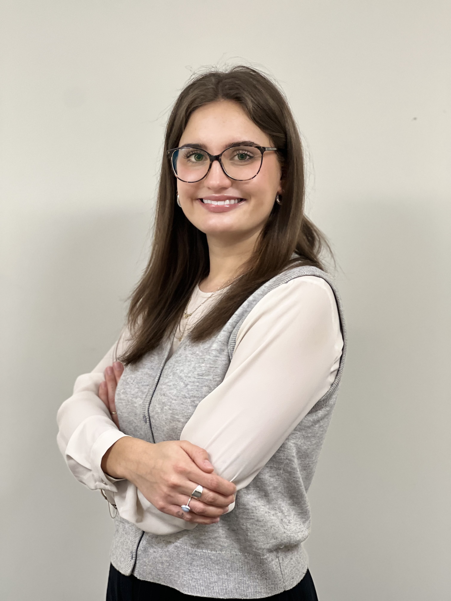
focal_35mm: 77
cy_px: 300
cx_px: 226
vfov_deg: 25.3
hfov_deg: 19.1
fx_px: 1338
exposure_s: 1/40
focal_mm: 9
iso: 250
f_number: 2.8
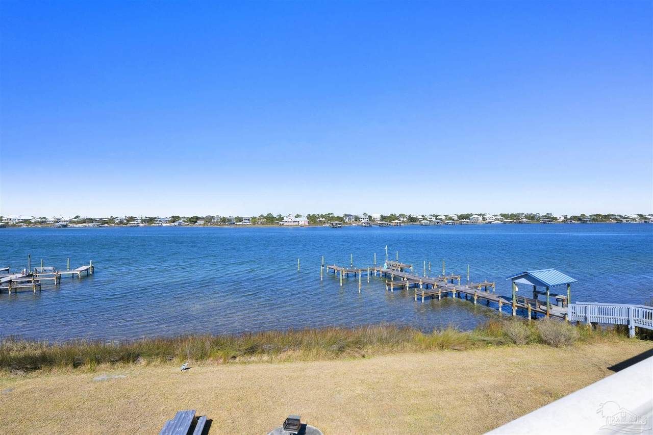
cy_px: 218
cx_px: 326
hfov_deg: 95.0
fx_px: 299
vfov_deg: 72.0
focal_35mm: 16
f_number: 11
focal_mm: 16.5
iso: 400
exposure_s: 1/800
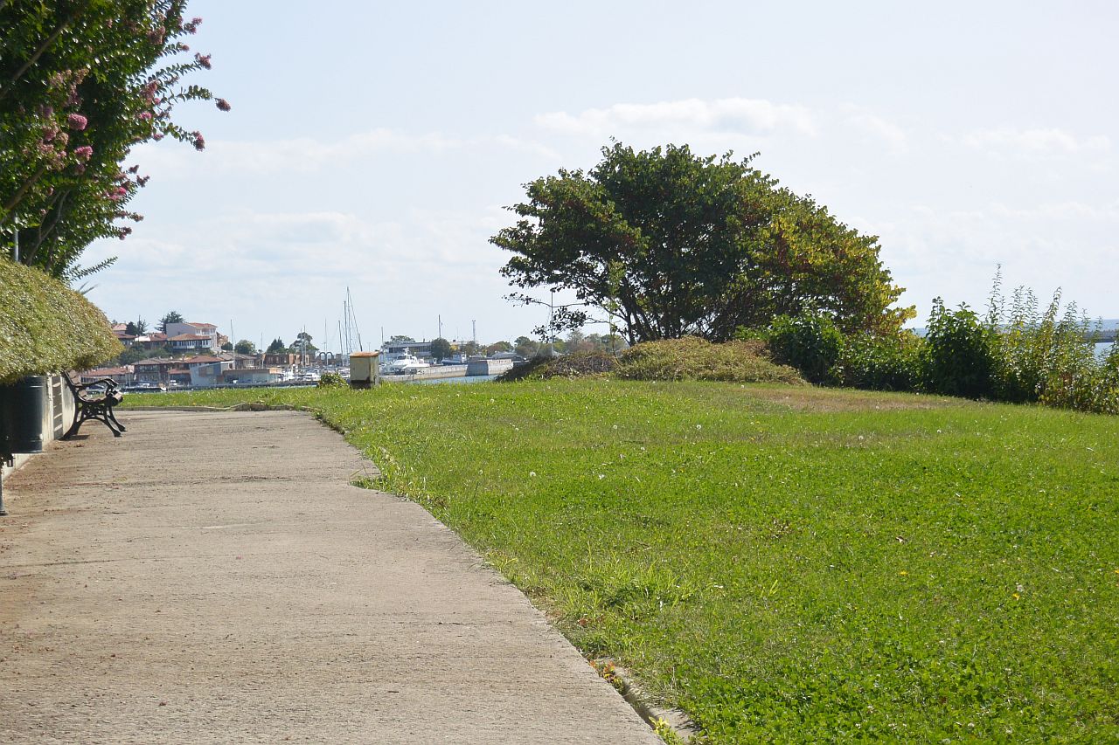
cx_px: 560
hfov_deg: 25.1
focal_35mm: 81
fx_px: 2517
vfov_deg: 16.9
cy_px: 372
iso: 160
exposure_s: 1/800
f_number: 5.6
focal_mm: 30
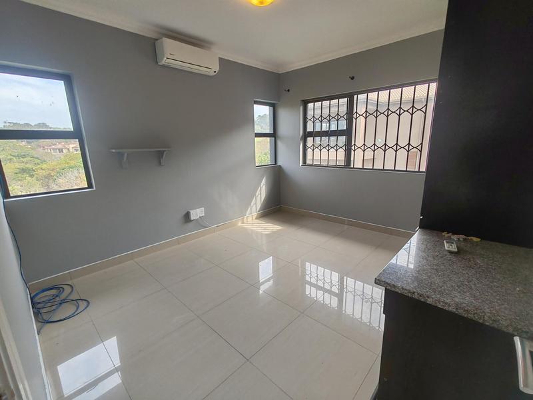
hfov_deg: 94.5
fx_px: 246
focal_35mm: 16
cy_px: 200
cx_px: 266
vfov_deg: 78.1
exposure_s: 1/110
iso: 50
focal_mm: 1.96
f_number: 2.2
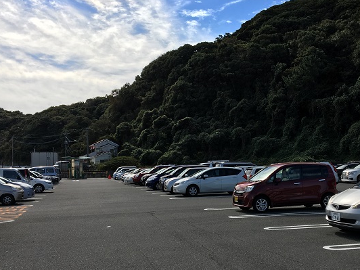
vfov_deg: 32.8
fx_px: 458
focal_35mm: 44
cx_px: 221
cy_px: 159
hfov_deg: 42.7
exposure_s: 1/2024
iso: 25
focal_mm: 4.15
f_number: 2.2
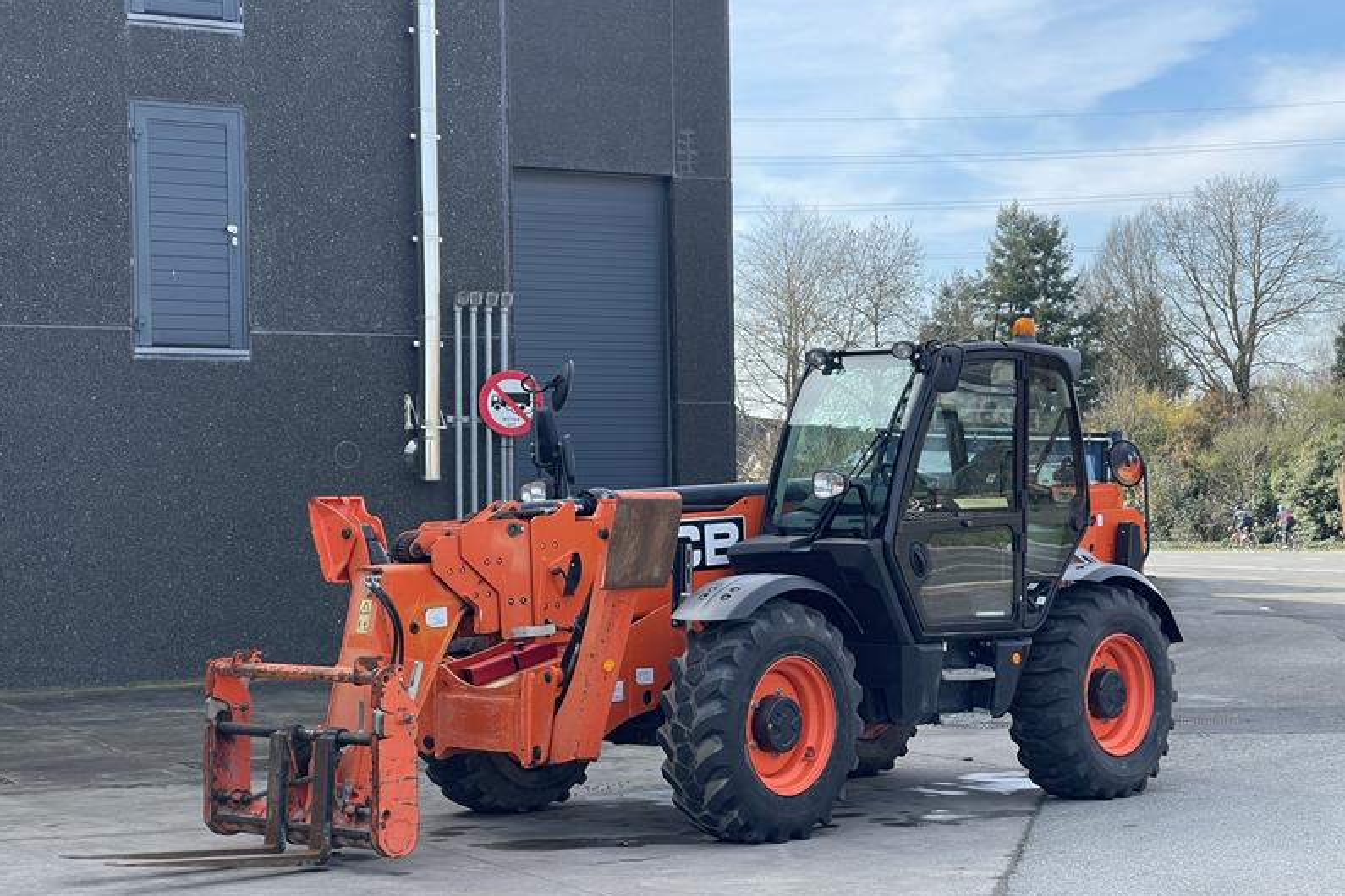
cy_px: 492
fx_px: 2503
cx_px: 670
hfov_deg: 30.1
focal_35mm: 67
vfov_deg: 20.3
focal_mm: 7.5
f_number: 2.2
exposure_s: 1/388
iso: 20
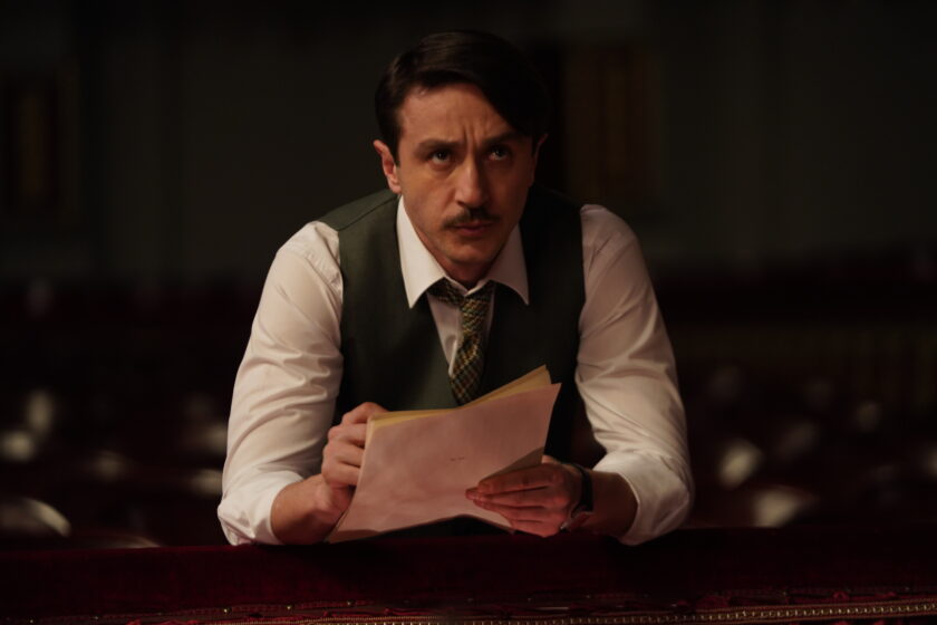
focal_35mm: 151
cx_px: 468
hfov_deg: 13.6
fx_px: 3930
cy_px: 312
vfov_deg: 9.1
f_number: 2.8
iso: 1250
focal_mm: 151
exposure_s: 1/50
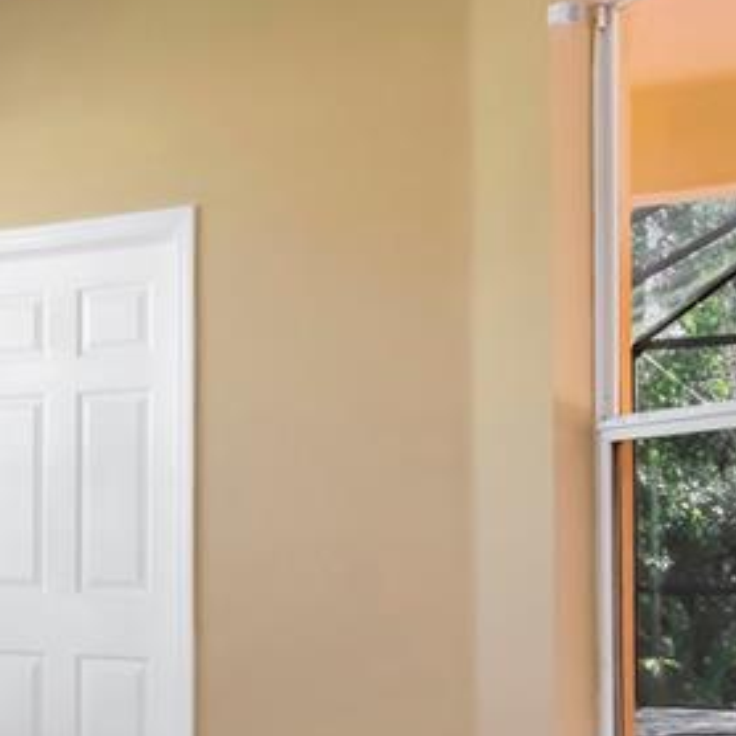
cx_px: 40
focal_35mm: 52
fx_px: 1240
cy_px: 564
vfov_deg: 32.3
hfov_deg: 31.1
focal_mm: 11
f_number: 11
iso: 1250
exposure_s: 1/50
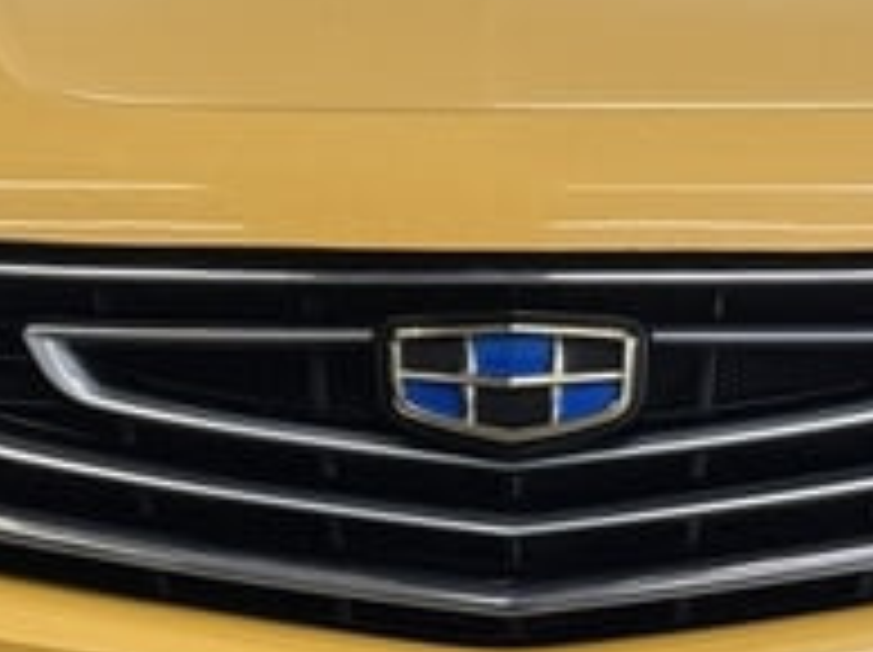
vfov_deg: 6.6
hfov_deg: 8.9
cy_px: 79
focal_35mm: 223
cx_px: 540
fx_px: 5617
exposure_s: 1/127
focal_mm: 6.76
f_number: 1.78
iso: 50
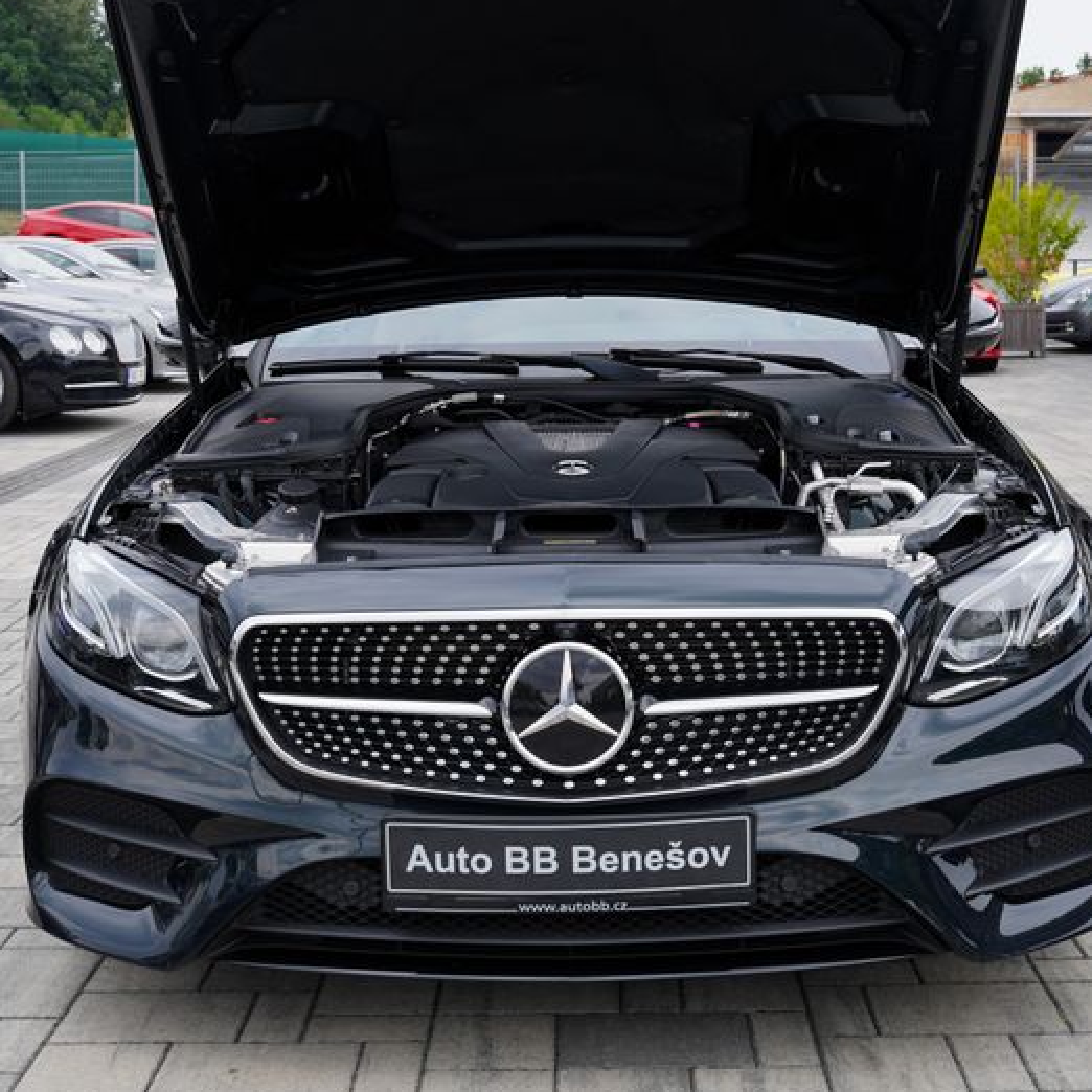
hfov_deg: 34.0
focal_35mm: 50
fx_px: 1785
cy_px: 447
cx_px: 586
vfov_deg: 33.9
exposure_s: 1/160
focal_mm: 30
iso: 100
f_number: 6.3
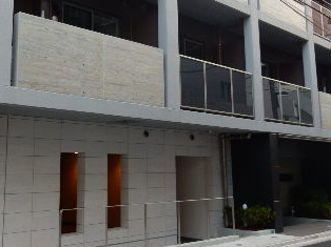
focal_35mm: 51
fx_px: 487
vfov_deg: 28.1
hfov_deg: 36.8
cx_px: 90
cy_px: 59
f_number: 3.7
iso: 125
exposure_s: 1/40
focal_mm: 4.5
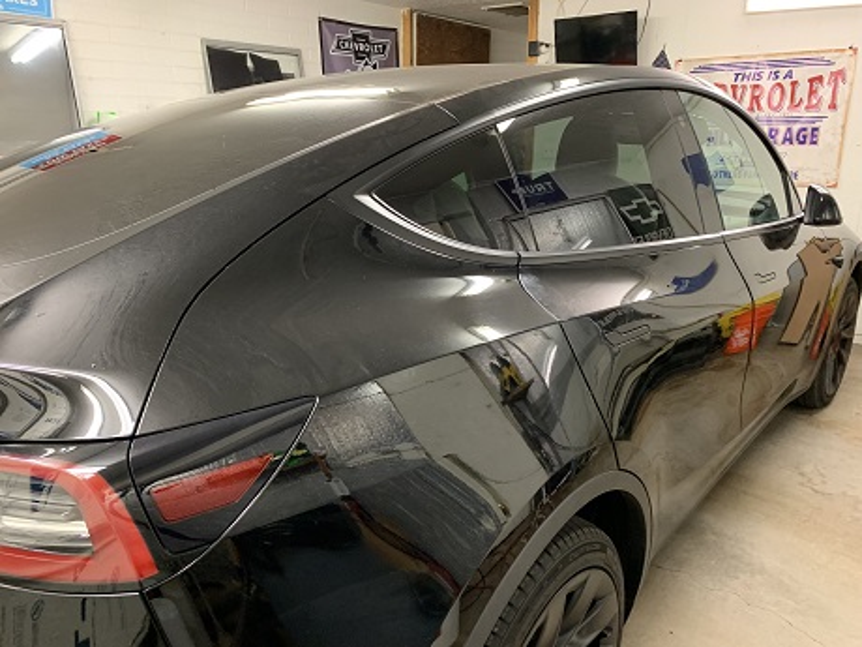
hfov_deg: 67.3
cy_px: 324
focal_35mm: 26
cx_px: 431
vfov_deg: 53.1
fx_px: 647
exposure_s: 1/40
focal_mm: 4.25
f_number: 1.8
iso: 400
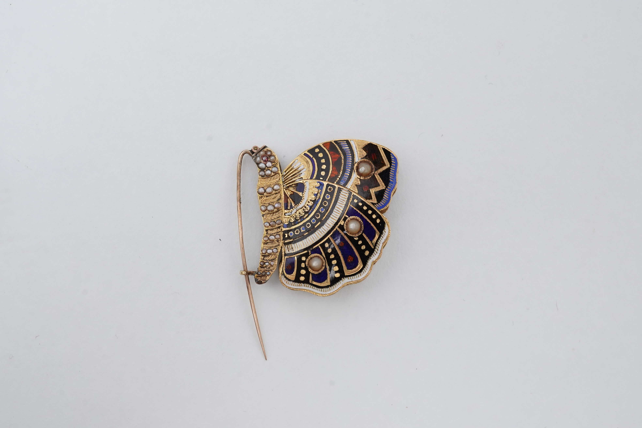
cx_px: 321
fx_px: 802
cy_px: 214
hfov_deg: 43.6
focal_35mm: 45
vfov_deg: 29.9
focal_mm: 30
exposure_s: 1/100
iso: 640
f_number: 22
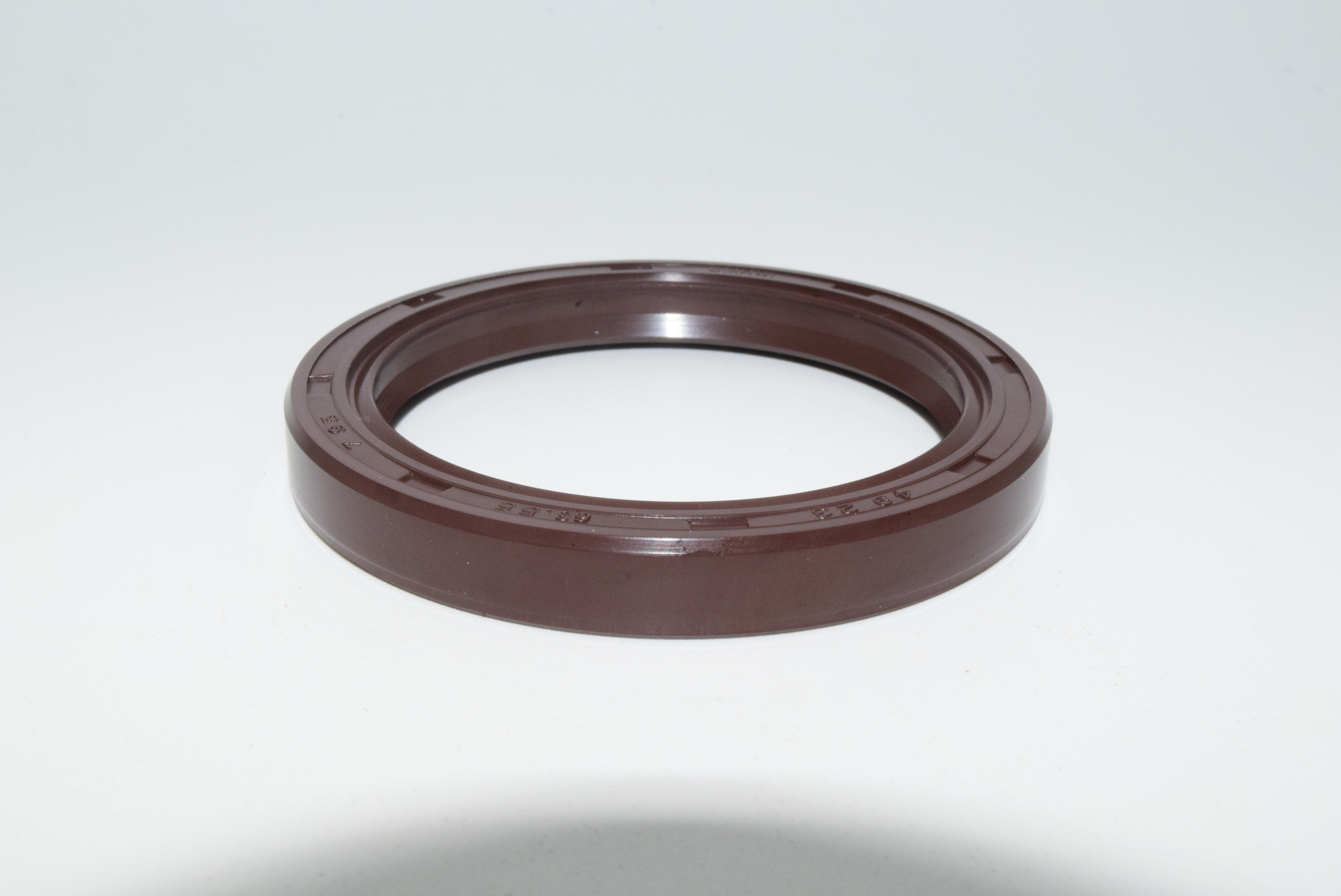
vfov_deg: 26.5
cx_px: 670
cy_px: 448
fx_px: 1901
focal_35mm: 51
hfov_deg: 38.9
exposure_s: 1/60
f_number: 29
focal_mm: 34
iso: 1600
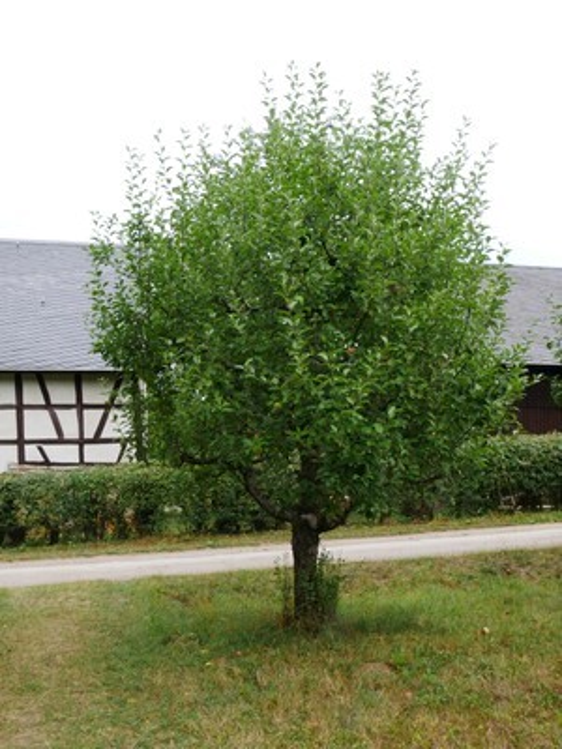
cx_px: 281
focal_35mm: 34
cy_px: 374
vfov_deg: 54.0
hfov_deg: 41.8
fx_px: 736
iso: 400
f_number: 14
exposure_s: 1/80
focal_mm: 17
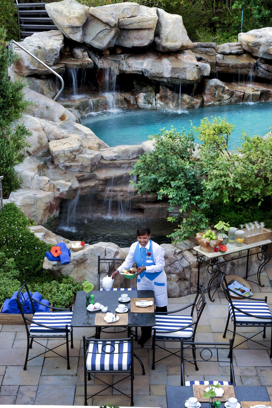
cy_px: 204
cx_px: 136
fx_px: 749
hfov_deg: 20.6
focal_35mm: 66
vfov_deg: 30.5
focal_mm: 66
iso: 100
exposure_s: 1/10
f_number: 22
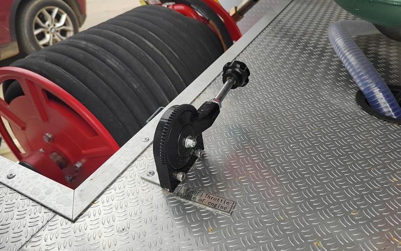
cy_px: 133
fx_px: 273
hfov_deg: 72.5
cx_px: 196
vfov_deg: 49.3
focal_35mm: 25
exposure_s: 1/1015
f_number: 1.9
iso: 428
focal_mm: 5.52
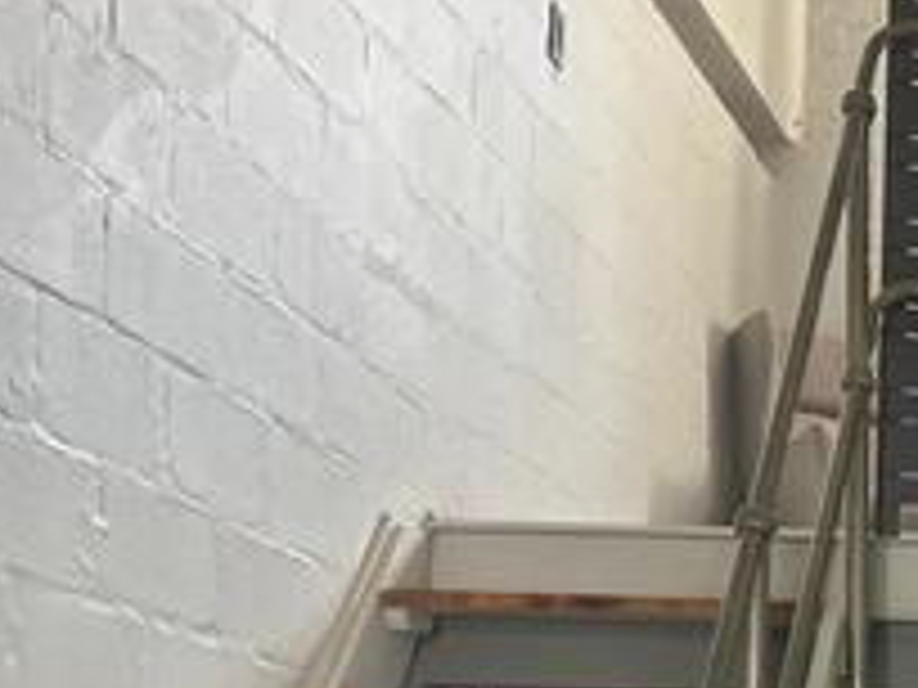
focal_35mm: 102
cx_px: 1368
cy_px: 935
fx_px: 2705
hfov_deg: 17.4
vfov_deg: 13.9
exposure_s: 1/85
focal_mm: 5.7
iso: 125
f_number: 1.5
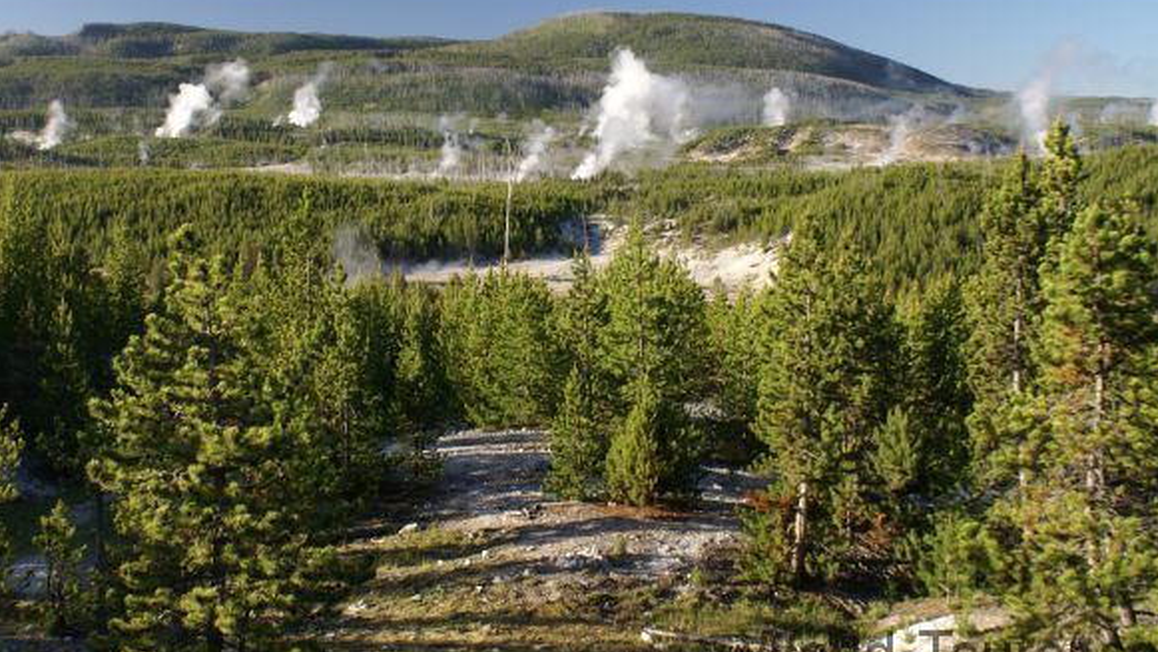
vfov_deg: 22.8
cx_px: 413
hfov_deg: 39.5
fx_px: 1597
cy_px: 154
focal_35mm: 52
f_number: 6.3
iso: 100
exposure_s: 1/60
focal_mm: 24
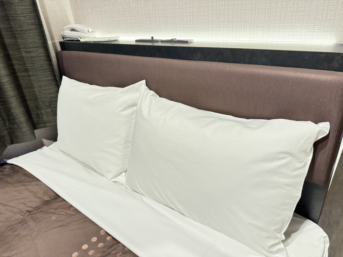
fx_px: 238
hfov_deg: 71.6
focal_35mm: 24
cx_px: 172
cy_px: 128
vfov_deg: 56.8
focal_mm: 6.76
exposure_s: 1/60
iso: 640
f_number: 1.78
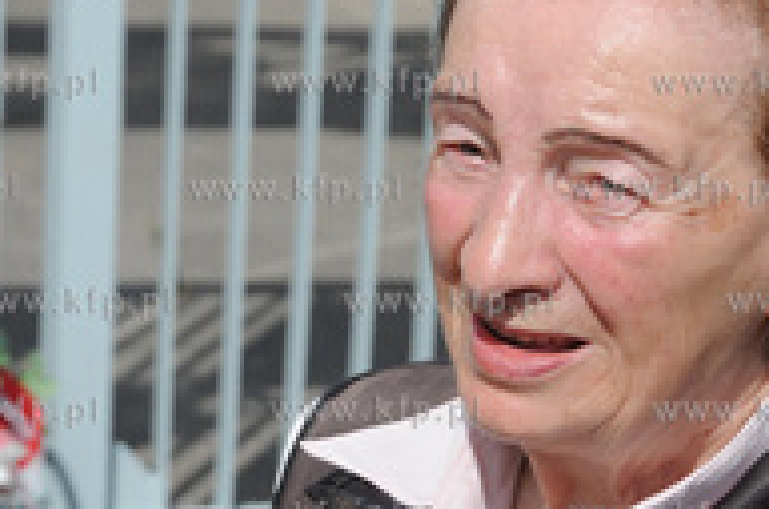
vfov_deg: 9.5
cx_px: 208
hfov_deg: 14.2
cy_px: 353
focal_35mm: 144
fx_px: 3068
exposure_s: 1/2500
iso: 400
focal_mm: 46
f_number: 6.3
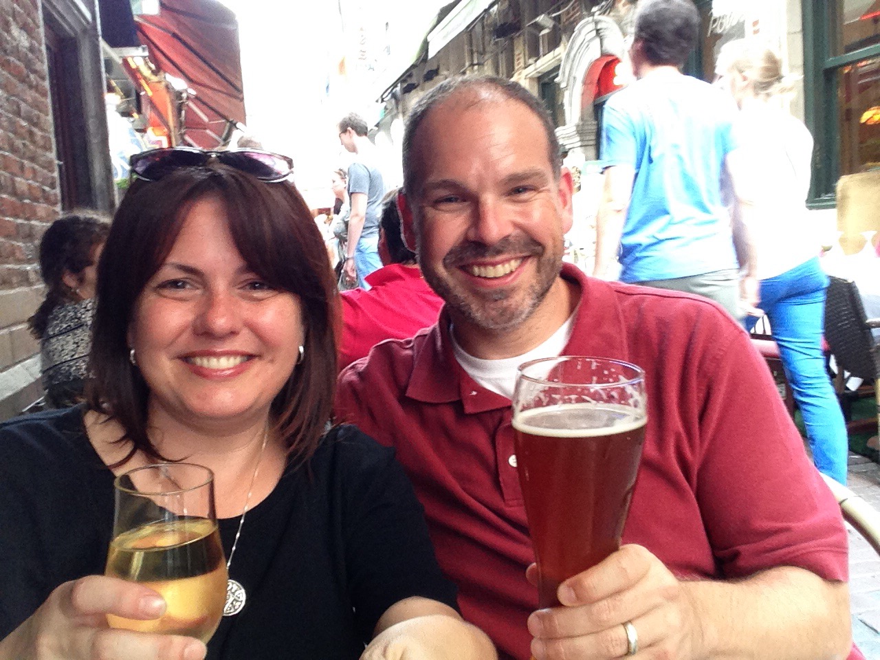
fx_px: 890
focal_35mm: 35
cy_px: 330
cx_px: 440
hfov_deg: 52.6
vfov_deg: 40.7
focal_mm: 2.18
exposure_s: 1/30
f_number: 2.4
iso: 80
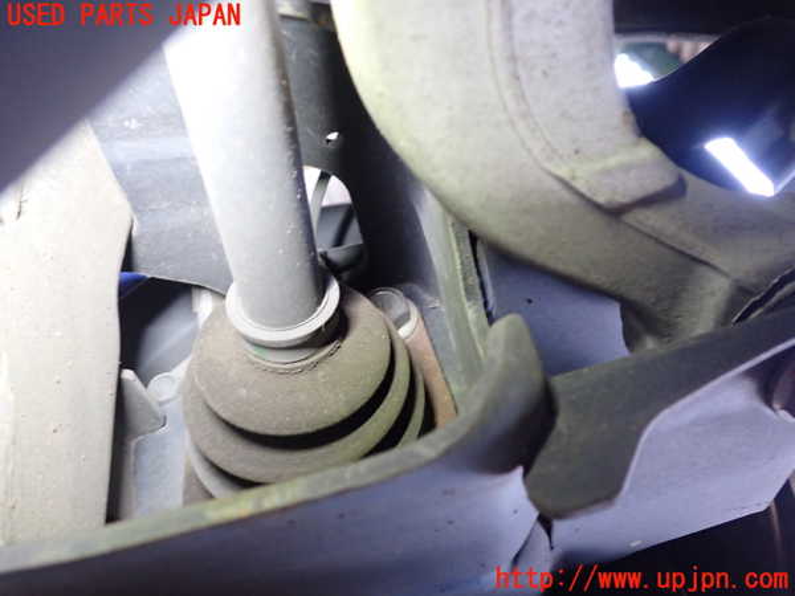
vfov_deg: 46.8
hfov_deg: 60.0
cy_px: 298
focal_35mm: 30
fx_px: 689
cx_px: 398
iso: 400
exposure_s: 1/30
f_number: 2.3
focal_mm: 5.4
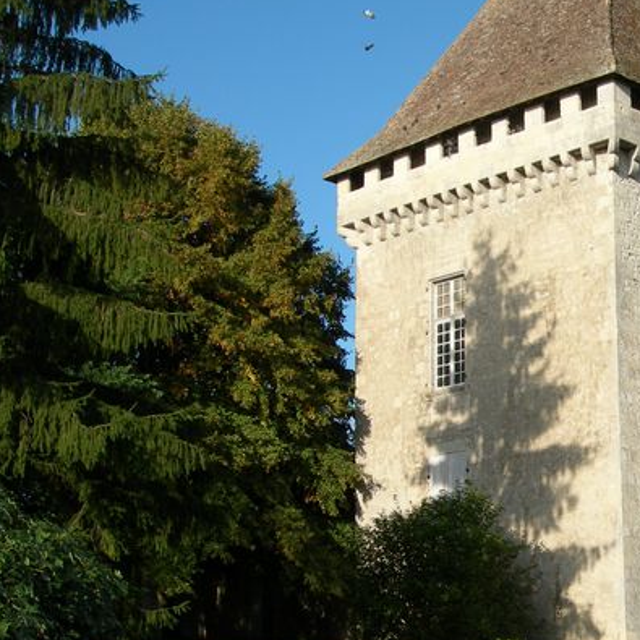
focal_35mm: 68
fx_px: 1422
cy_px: 390
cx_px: 634
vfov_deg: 25.3
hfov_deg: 24.3
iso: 50
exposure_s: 1/435
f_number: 4.8
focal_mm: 7.8
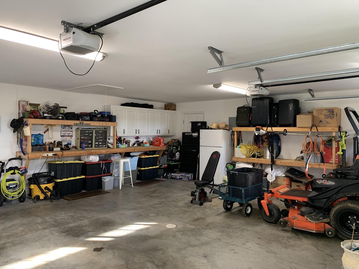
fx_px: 270
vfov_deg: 53.1
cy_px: 134
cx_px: 180
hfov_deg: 67.3
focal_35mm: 26
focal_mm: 4.25
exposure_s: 1/60
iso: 125
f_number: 1.8
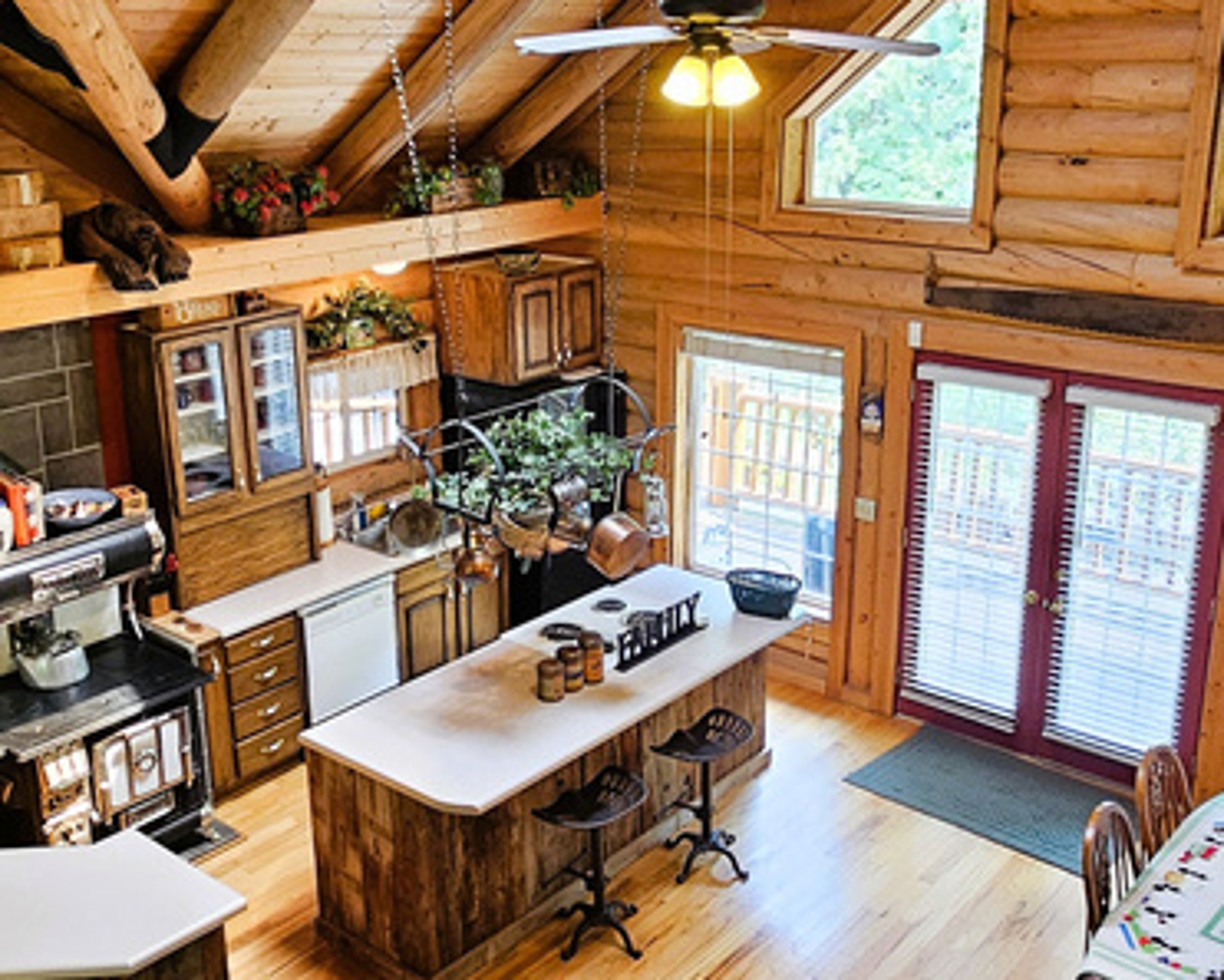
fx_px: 1268
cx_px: 571
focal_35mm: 35
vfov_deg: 42.2
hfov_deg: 51.5
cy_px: 432
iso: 160
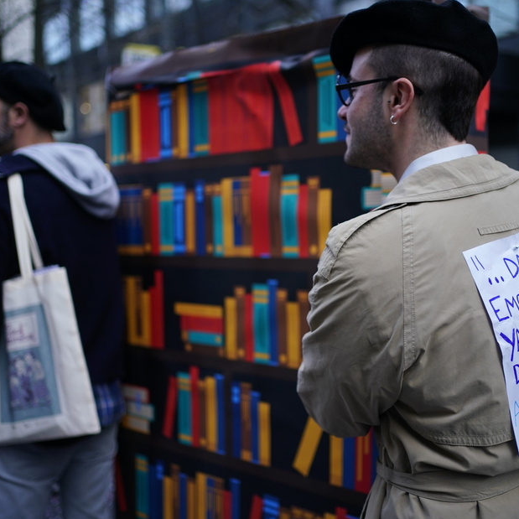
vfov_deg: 37.6
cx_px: 279
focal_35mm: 45
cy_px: 261
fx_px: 763
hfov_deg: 37.5
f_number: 1.8
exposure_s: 1/500
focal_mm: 35
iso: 250
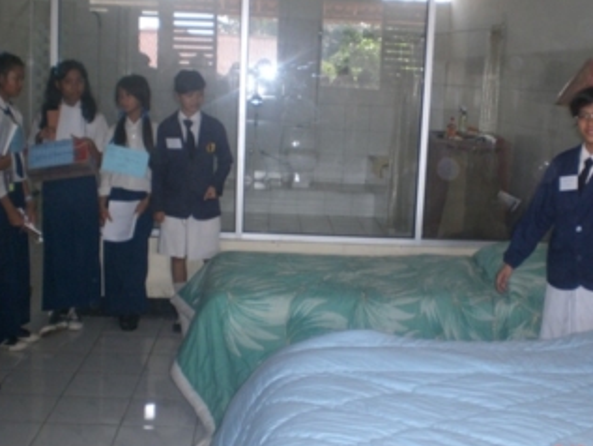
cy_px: 230
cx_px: 316
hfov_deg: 39.6
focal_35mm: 48
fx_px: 823
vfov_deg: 30.3
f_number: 3.1
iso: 200
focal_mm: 6.3
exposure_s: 1/60
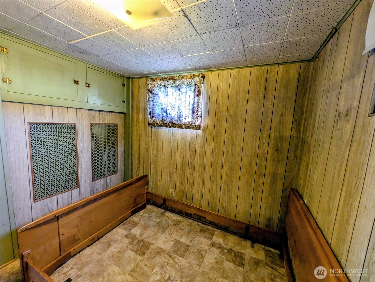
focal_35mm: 14
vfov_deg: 85.7
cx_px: 188
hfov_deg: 102.1
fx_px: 152
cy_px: 141
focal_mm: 1.83
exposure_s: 1/30
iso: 109
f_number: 2.2
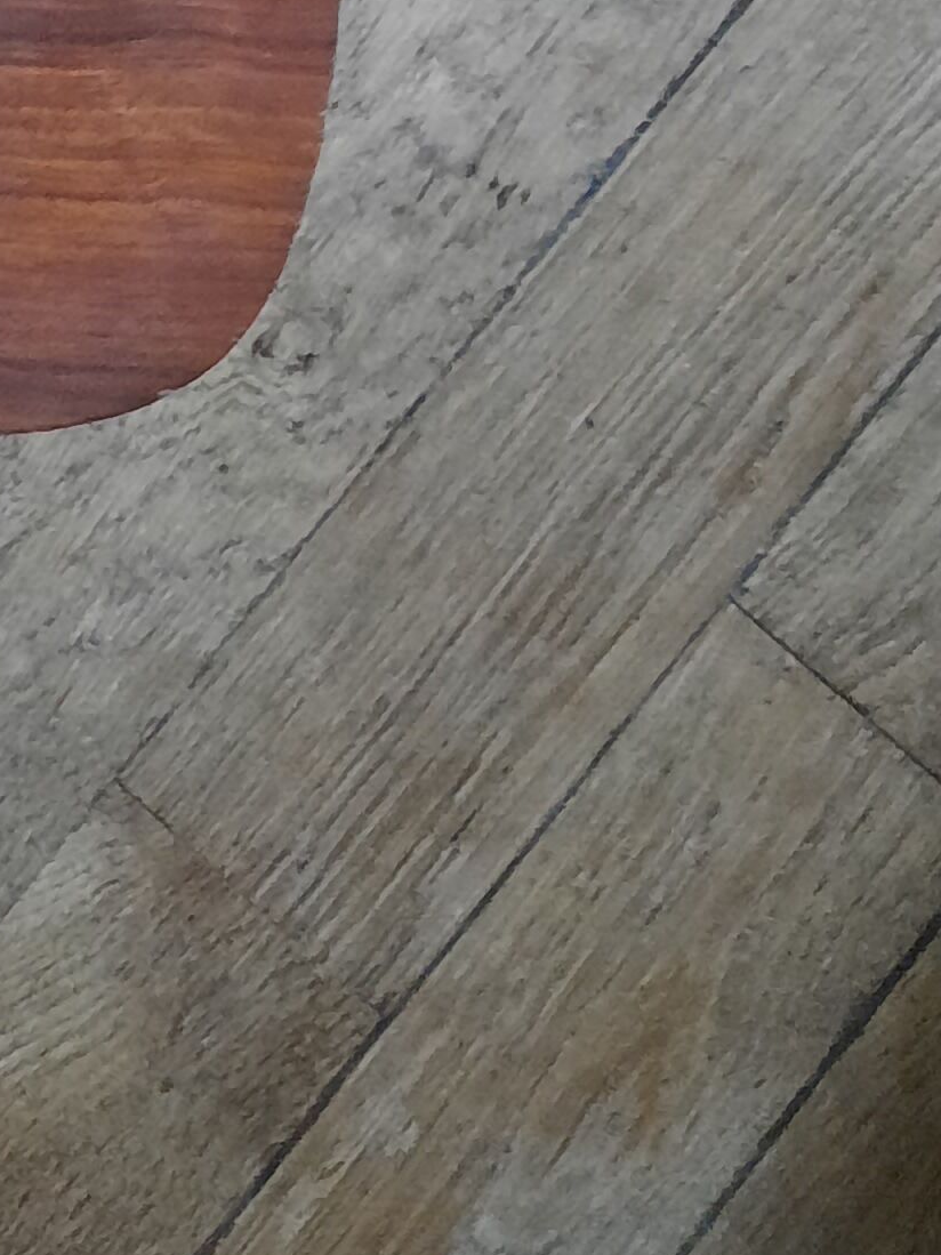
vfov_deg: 18.5
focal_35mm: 91
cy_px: -757
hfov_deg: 14.4
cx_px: -708
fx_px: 3299
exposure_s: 1/20
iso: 1000
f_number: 2
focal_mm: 4.6
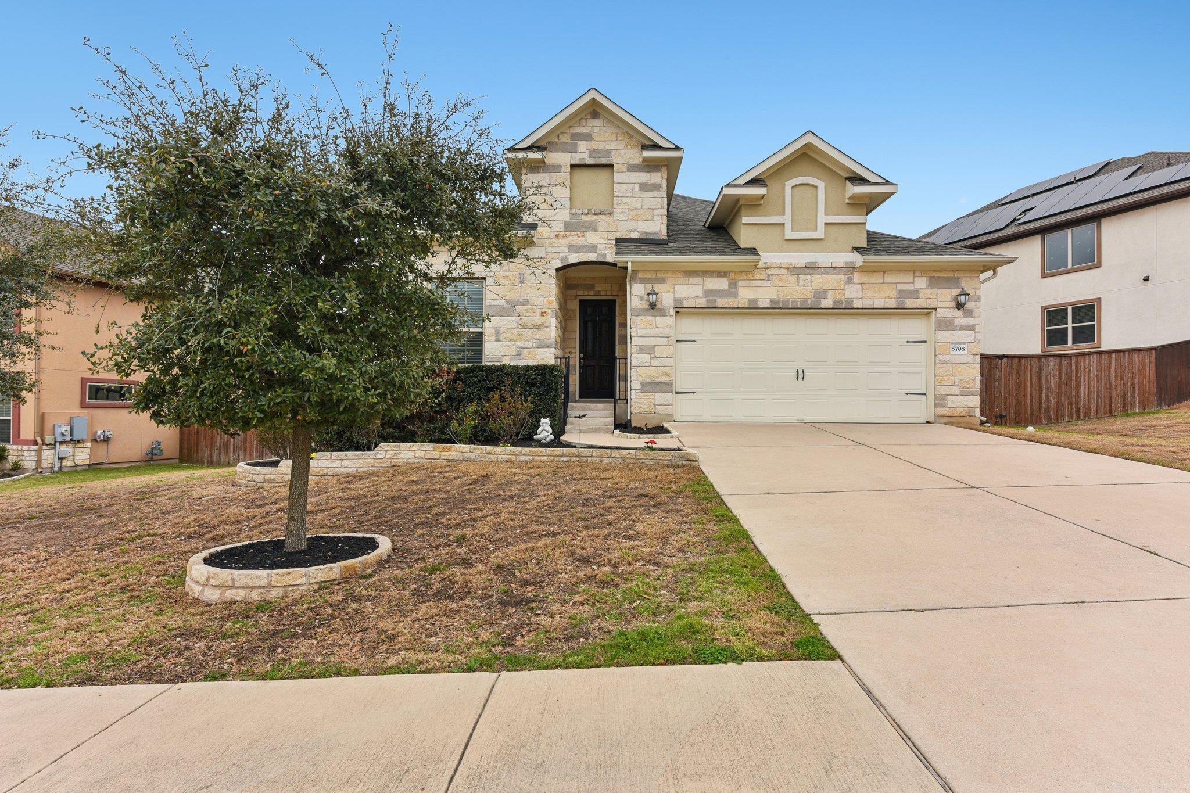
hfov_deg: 86.9
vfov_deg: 64.5
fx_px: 628
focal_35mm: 19
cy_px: 396
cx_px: 595
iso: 100
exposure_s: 1/320
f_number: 8
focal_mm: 19
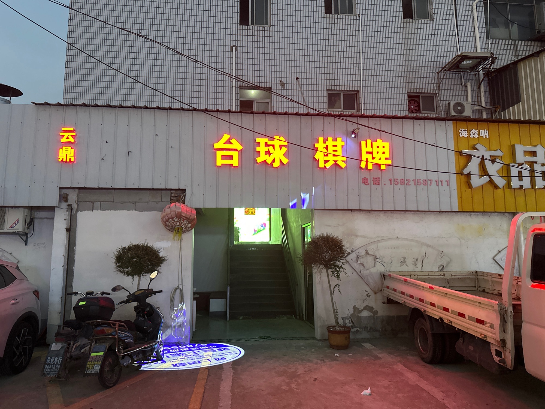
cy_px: 204
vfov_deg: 56.8
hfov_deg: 71.6
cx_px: 272
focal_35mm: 24
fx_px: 378
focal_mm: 6.86
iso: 500
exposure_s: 1/50
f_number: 1.78
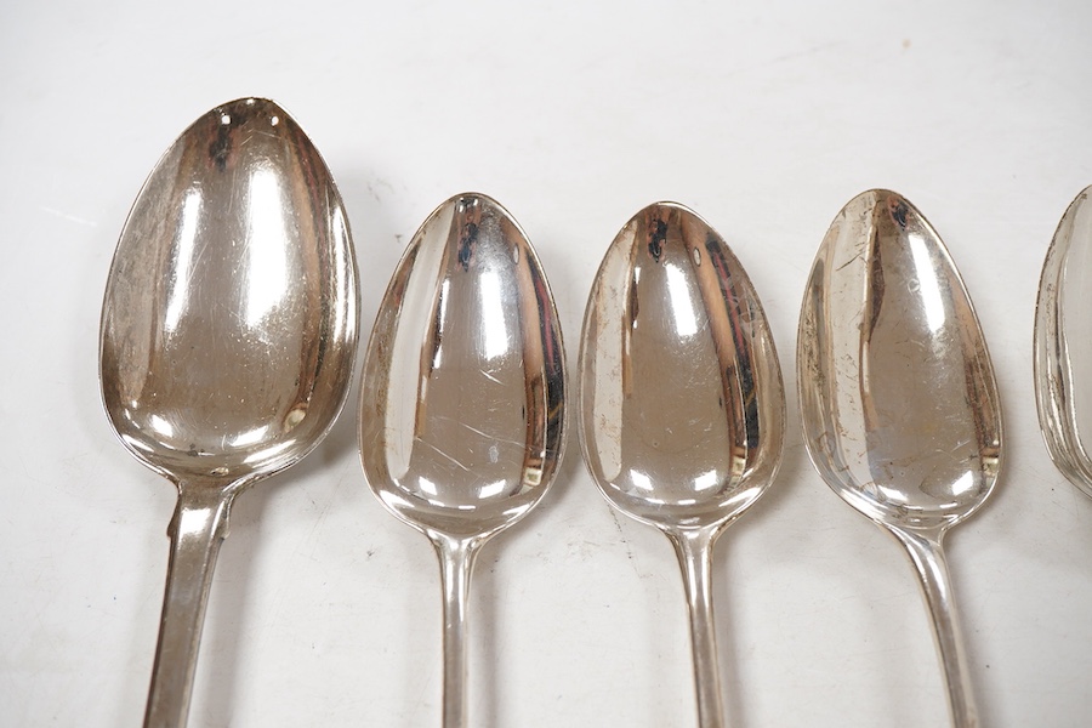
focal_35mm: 45
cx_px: 546
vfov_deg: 29.9
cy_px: 364
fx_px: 1365
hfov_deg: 43.6
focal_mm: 30
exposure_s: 1/125
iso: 1250
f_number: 8
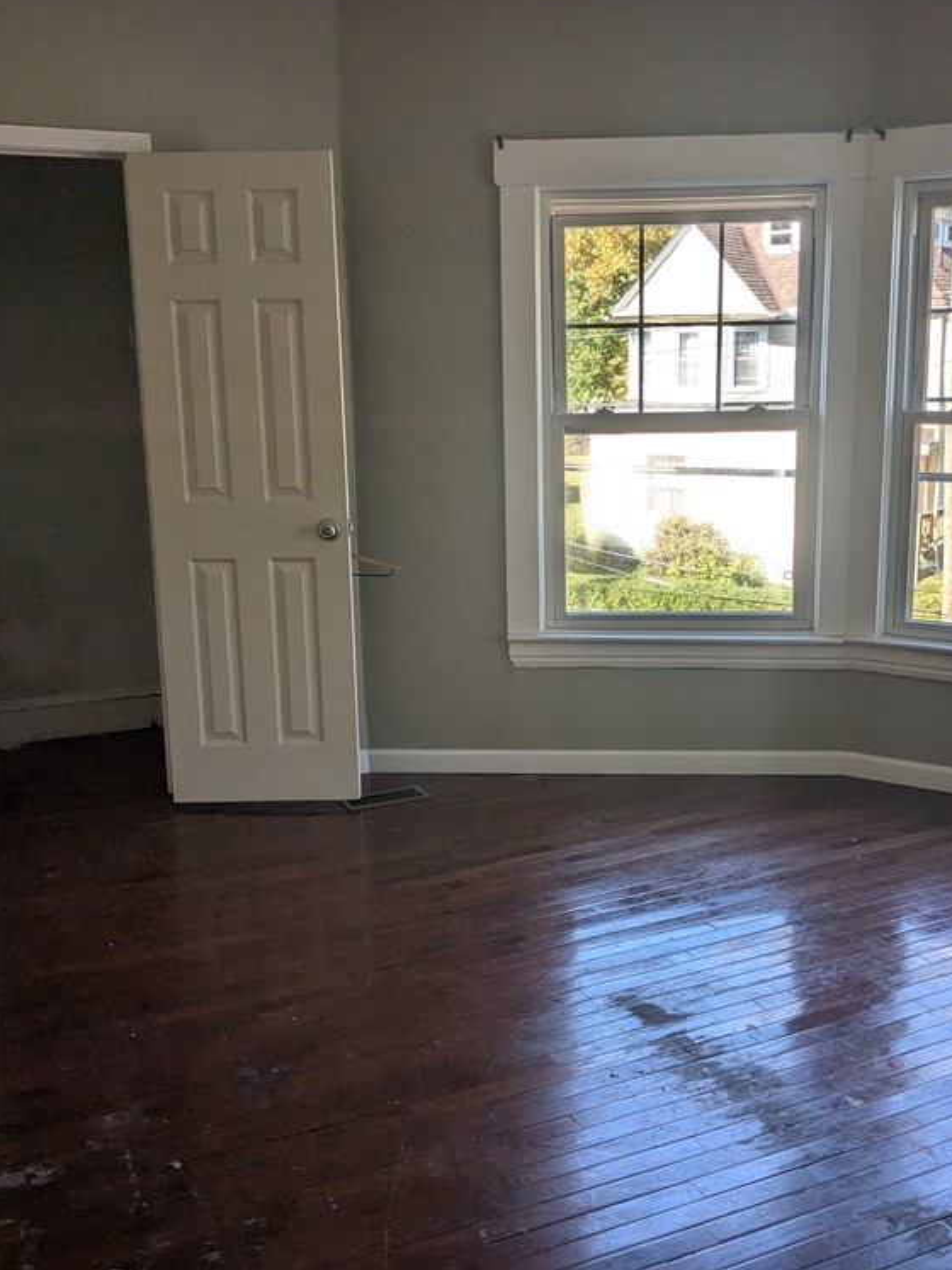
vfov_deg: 50.1
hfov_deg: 38.5
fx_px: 1357
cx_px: 564
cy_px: 632
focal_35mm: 37
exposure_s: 1/266
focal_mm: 4.38
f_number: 1.73
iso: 50
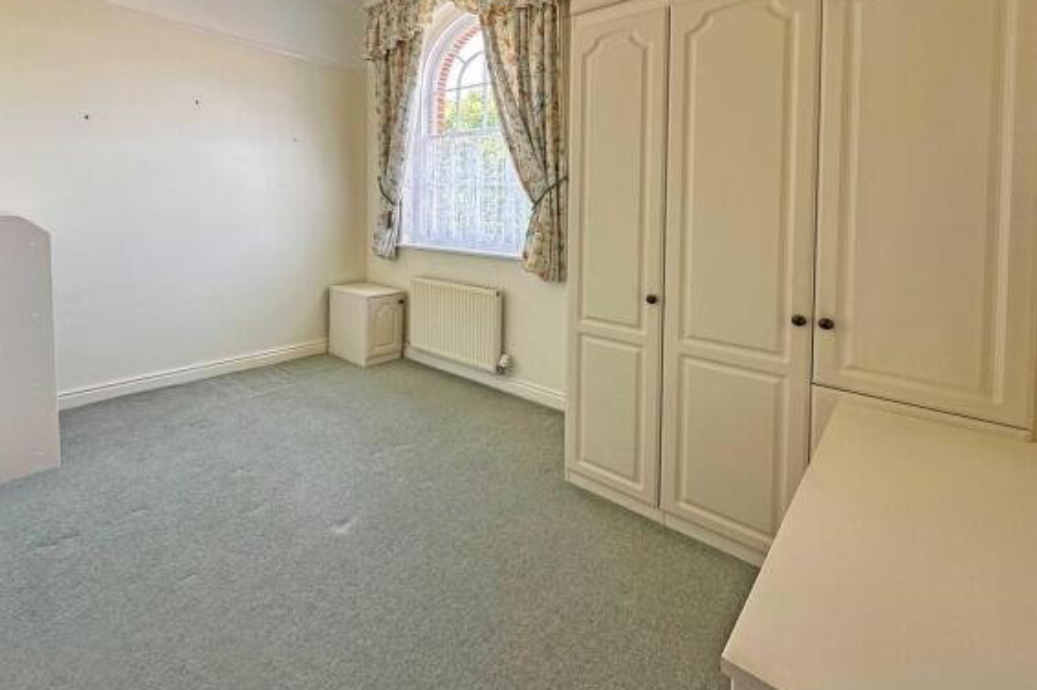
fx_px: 432
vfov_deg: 77.3
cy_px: 347
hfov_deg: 100.4
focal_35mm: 15
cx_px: 505
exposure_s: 1/99
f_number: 2.2
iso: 100
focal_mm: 2.22
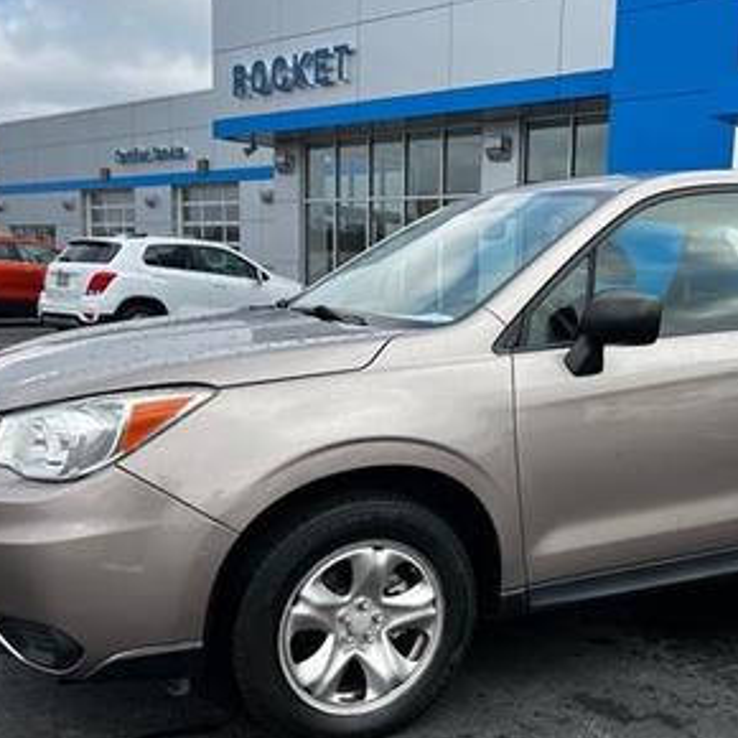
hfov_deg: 41.2
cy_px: 425
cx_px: 504
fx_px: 965
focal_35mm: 40
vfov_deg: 41.7
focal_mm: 5.7
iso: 50
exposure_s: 1/1295
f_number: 1.5
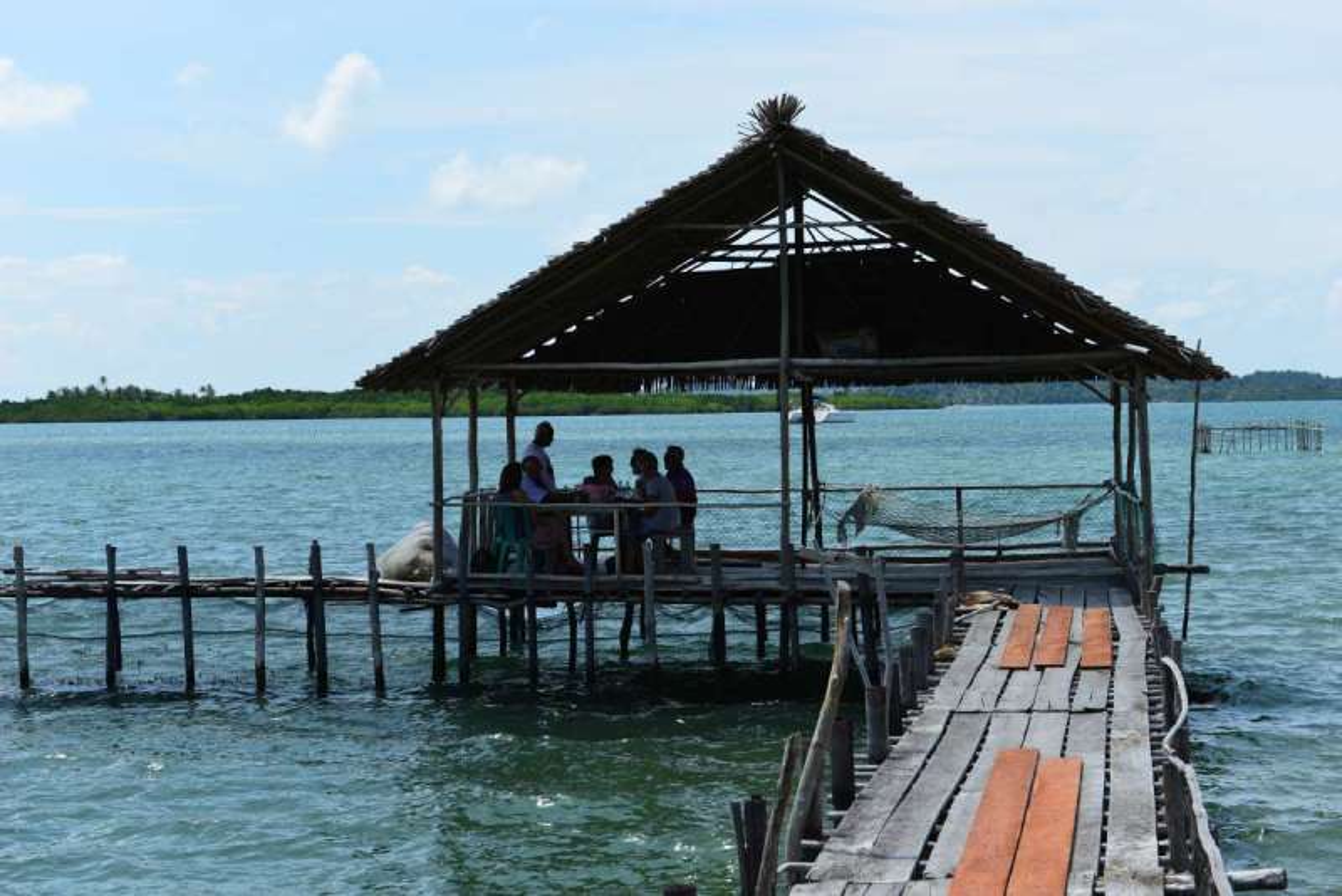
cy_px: 448
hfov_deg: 28.8
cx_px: 671
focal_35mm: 70
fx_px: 2610
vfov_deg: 19.5
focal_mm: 70
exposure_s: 1/320
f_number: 9
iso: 100
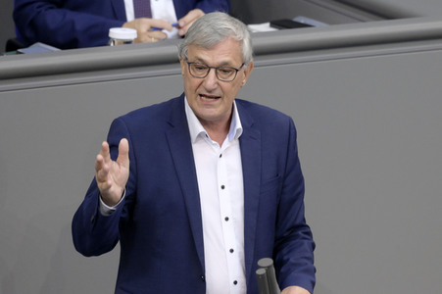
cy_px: 147
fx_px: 5030
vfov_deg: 3.3
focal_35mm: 410
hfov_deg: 5.0
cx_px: 221
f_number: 6.3
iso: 8000
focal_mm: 410
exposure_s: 1/250
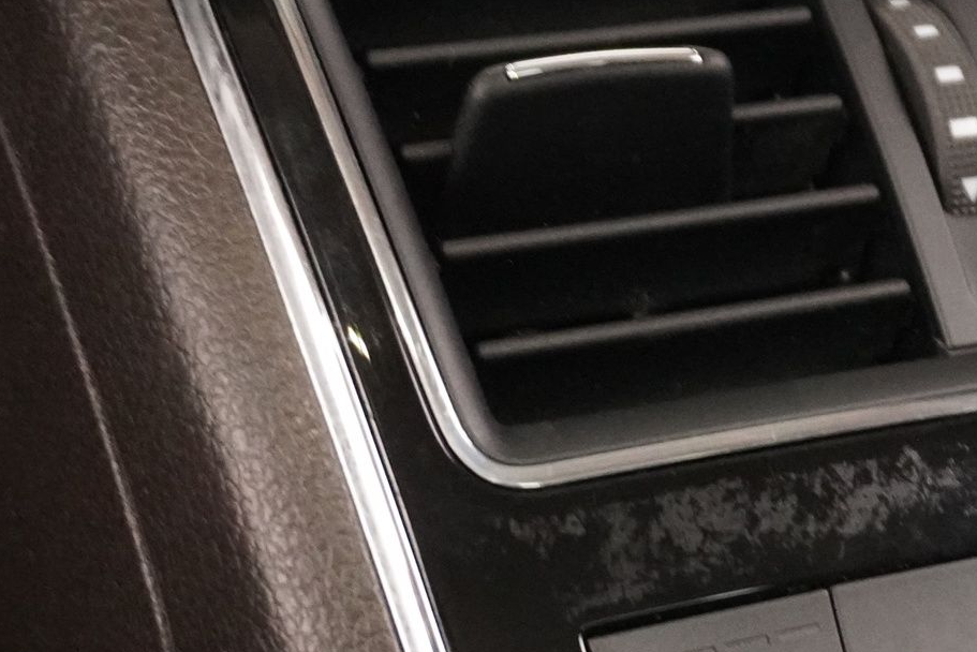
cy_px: 494
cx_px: 1096
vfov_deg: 12.8
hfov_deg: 18.3
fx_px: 2905
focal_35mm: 107
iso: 6400
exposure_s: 1/20
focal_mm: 26
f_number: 4.5
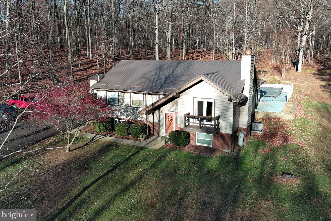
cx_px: 170
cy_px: 107
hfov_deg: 61.9
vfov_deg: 43.6
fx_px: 276
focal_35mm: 30
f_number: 2.8
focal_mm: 10.57
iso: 100
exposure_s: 1/457
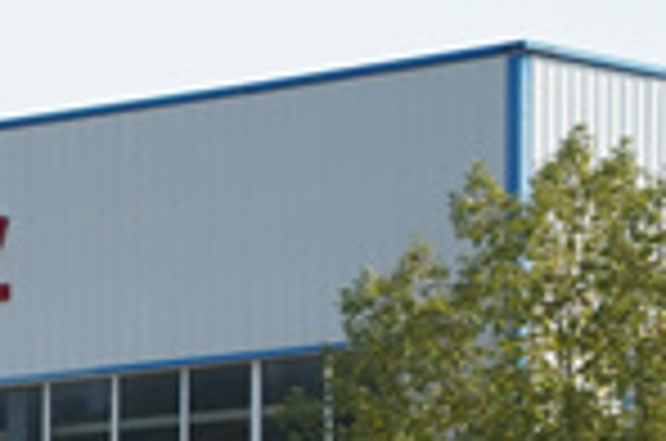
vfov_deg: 4.5
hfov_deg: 6.7
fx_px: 5501
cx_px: -765
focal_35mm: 298
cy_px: 826
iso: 800
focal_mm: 55
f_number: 5
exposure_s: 1/3200
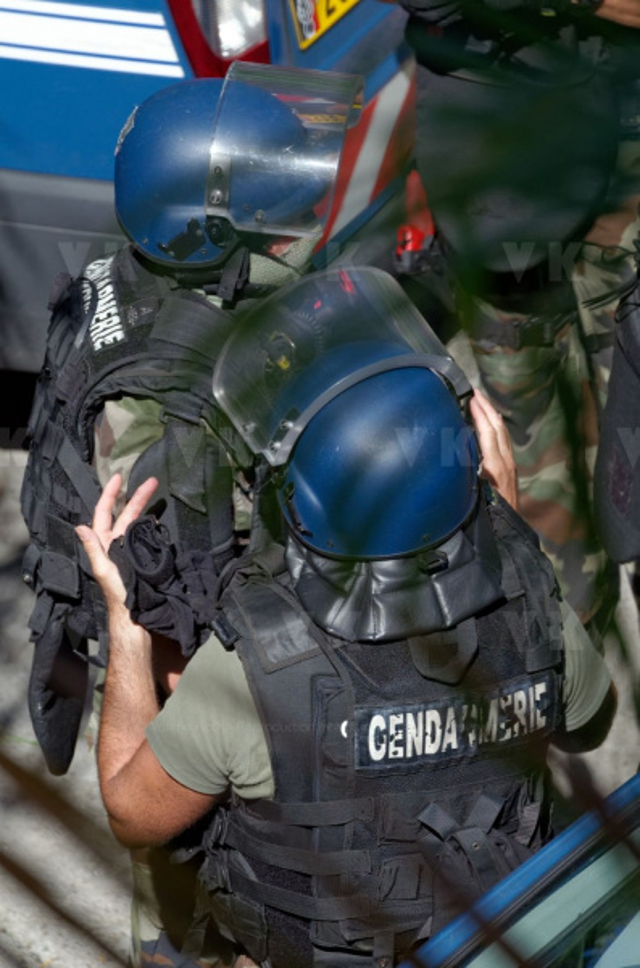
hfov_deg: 4.6
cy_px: 484
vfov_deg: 6.9
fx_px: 8041
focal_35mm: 300
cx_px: 320
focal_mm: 200
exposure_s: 1/2500
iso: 1000
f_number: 6.3
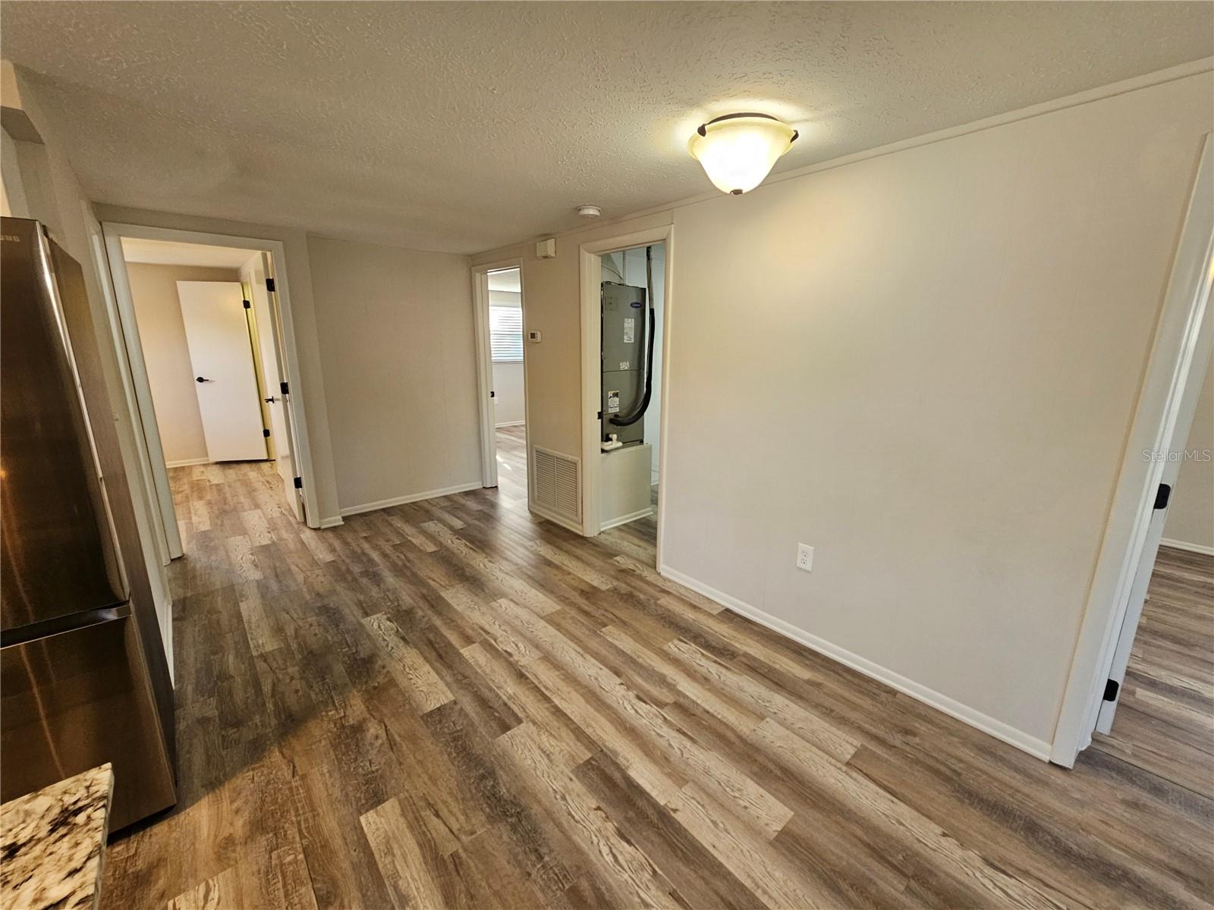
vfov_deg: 89.9
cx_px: 607
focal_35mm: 13
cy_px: 455
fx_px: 456
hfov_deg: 106.2
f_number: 2.2
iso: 200
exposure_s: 1/60
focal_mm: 2.2
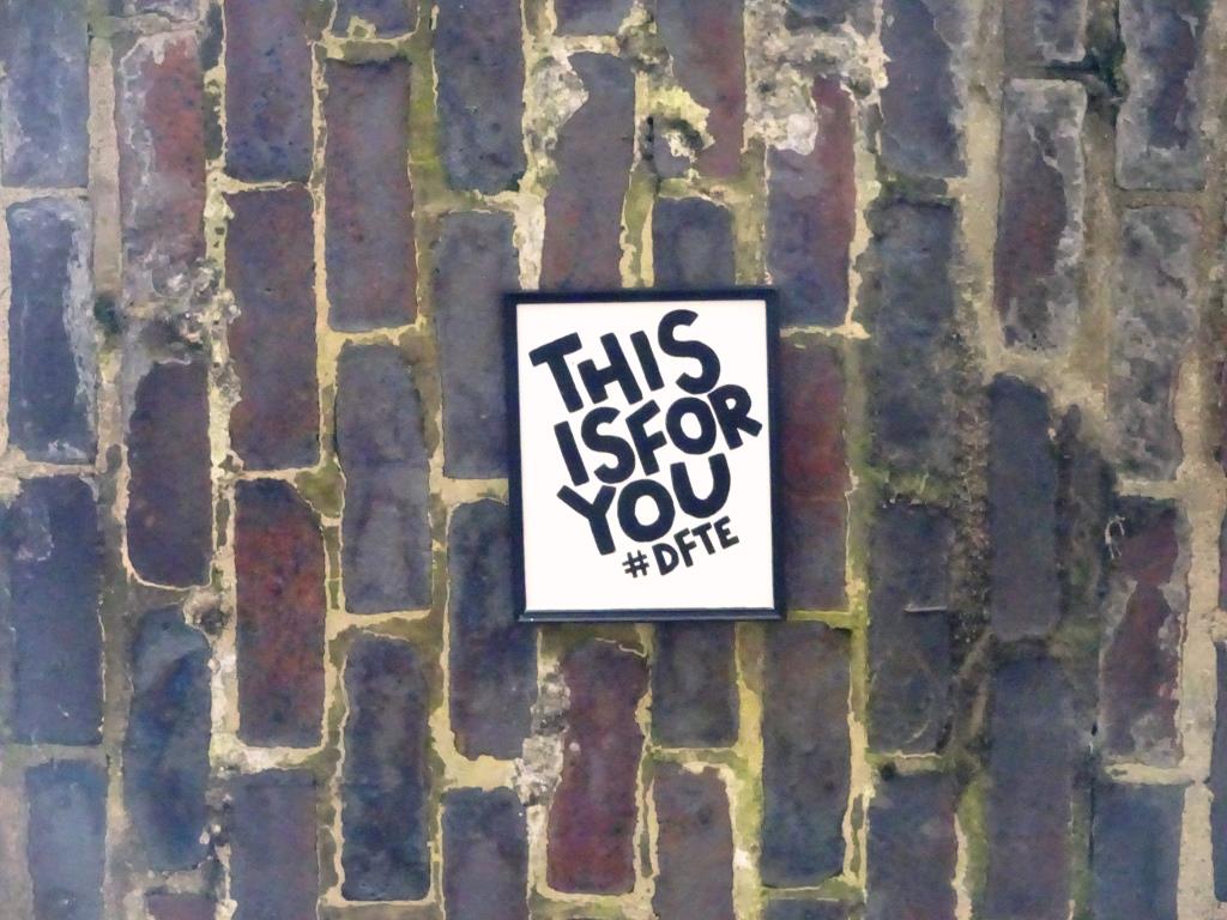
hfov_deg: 14.2
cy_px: 460
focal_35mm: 139
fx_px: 4927
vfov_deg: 10.7
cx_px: 614
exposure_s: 1/160
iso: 2500
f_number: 5.6
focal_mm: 23.73
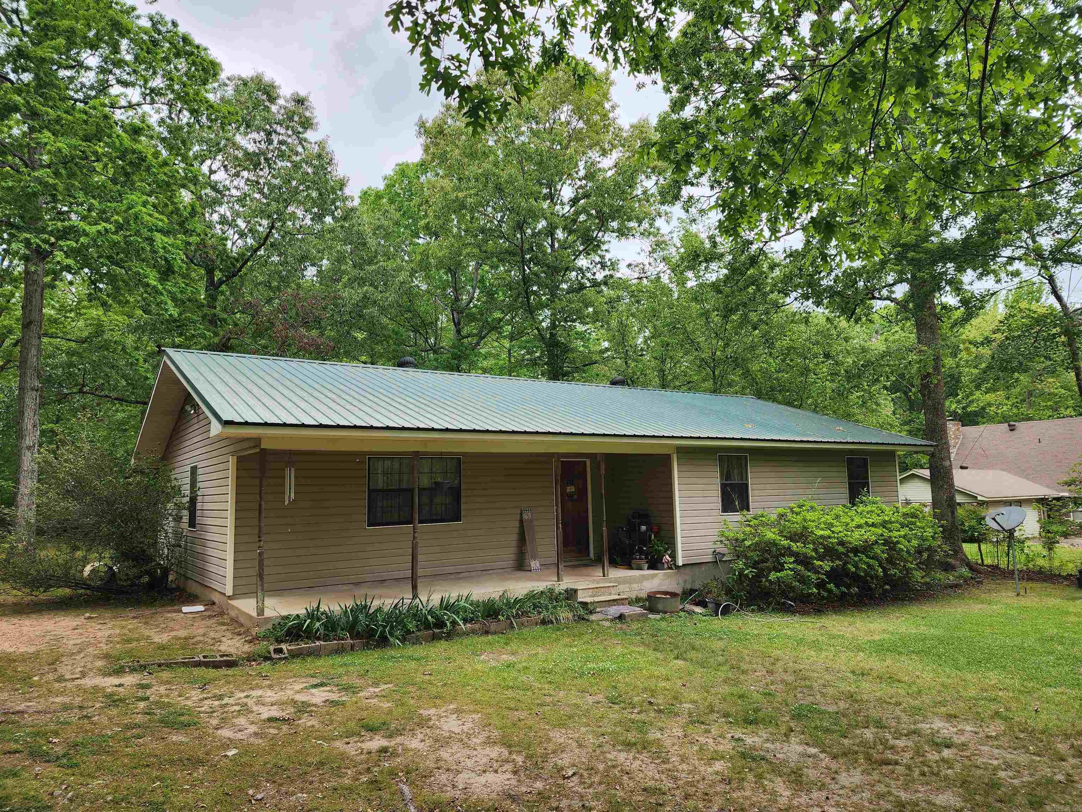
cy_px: 406
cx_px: 541
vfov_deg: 58.9
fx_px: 719
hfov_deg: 73.9
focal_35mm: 23
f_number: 1.8
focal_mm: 6.4
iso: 12
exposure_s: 1/385
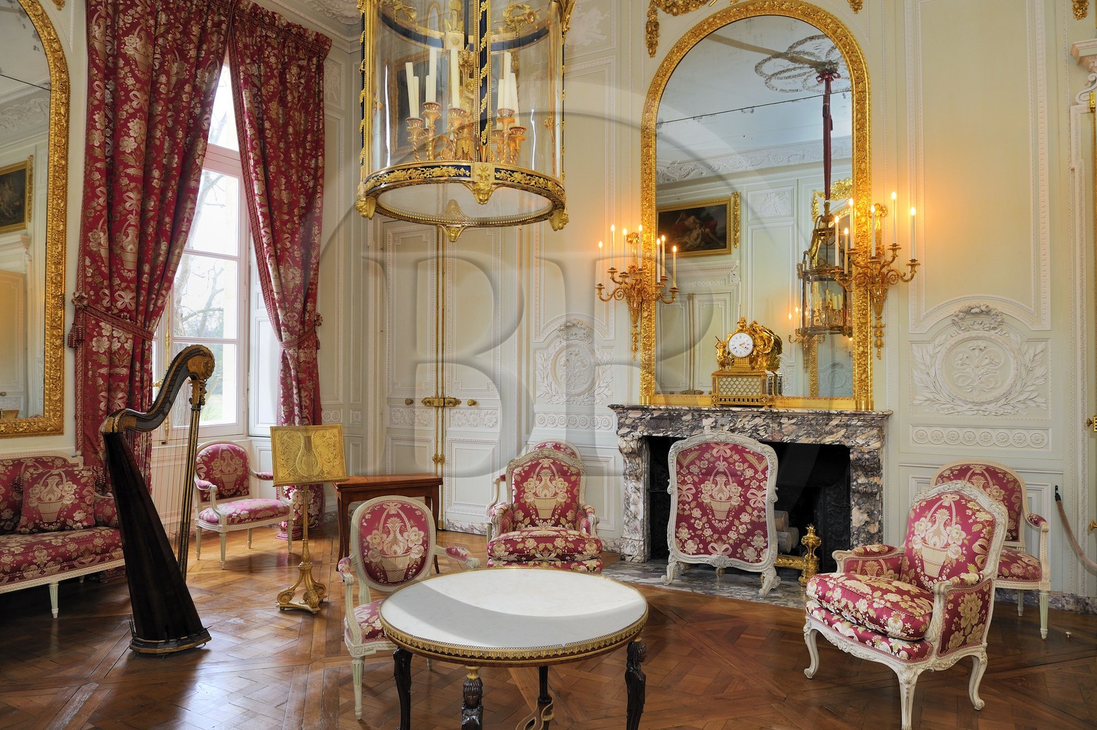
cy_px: 365
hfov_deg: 73.8
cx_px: 548
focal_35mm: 24
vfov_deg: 53.1
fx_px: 731
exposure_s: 1/2.5
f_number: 5.6
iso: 200
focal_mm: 24
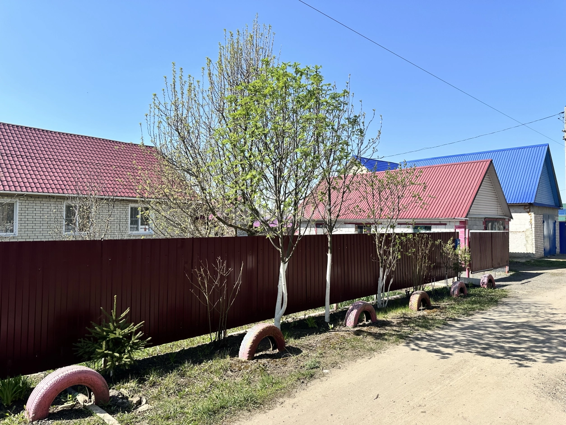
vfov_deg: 56.8
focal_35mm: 24
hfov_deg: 71.6
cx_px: 283
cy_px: 212
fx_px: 392
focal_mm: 6.86
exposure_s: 1/2882
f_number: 1.78
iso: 80
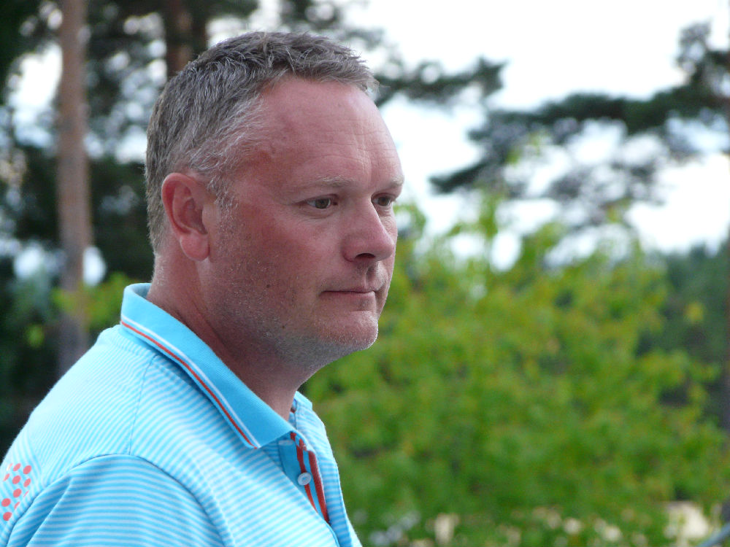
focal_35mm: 317
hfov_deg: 6.3
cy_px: 274
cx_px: 365
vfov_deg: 4.7
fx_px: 6685
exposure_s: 1/50
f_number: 4.5
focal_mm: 52.1
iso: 200
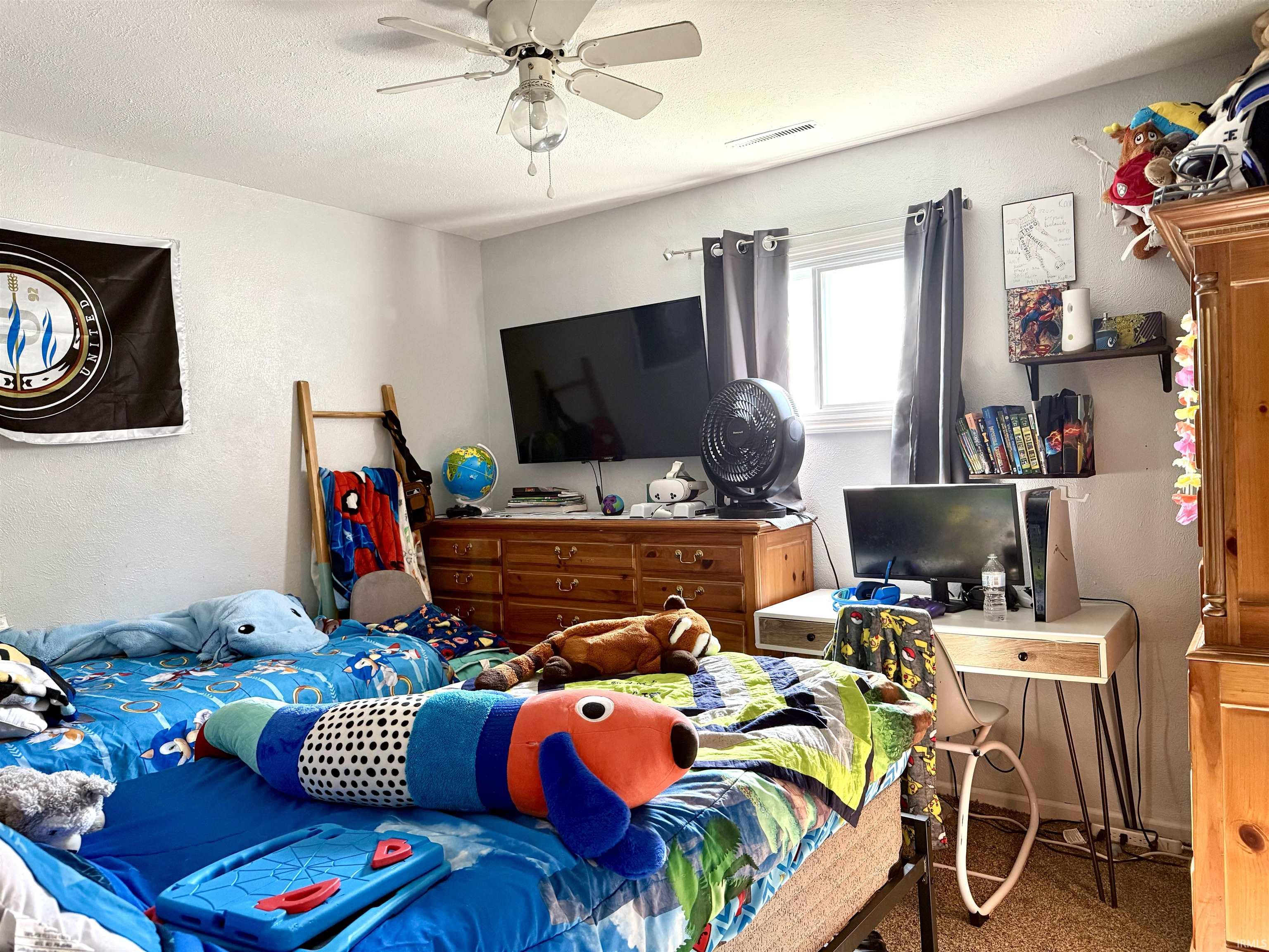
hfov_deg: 71.6
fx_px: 880
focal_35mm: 24
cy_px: 476
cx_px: 634
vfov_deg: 56.8
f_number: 1.78
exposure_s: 1/60
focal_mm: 6.76
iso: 400
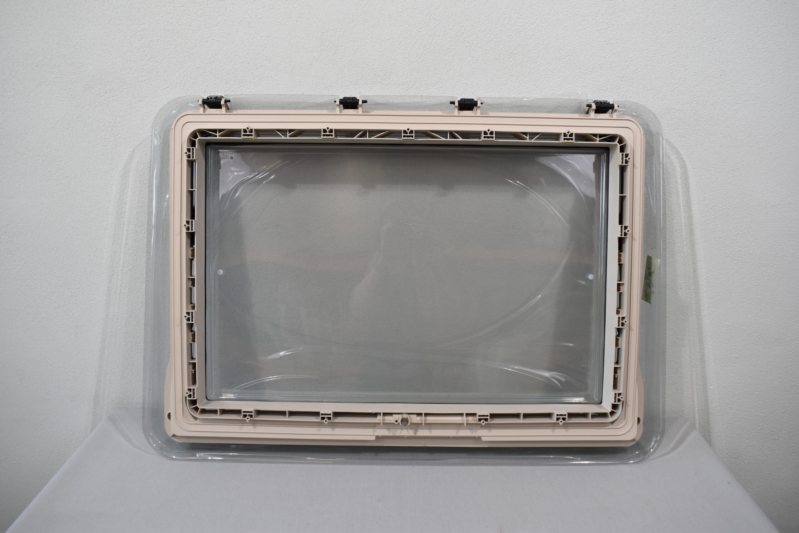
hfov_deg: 61.9
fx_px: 666
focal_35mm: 30
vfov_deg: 43.6
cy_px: 266
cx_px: 400
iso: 400
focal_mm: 20
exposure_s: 1/125
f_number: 5.6
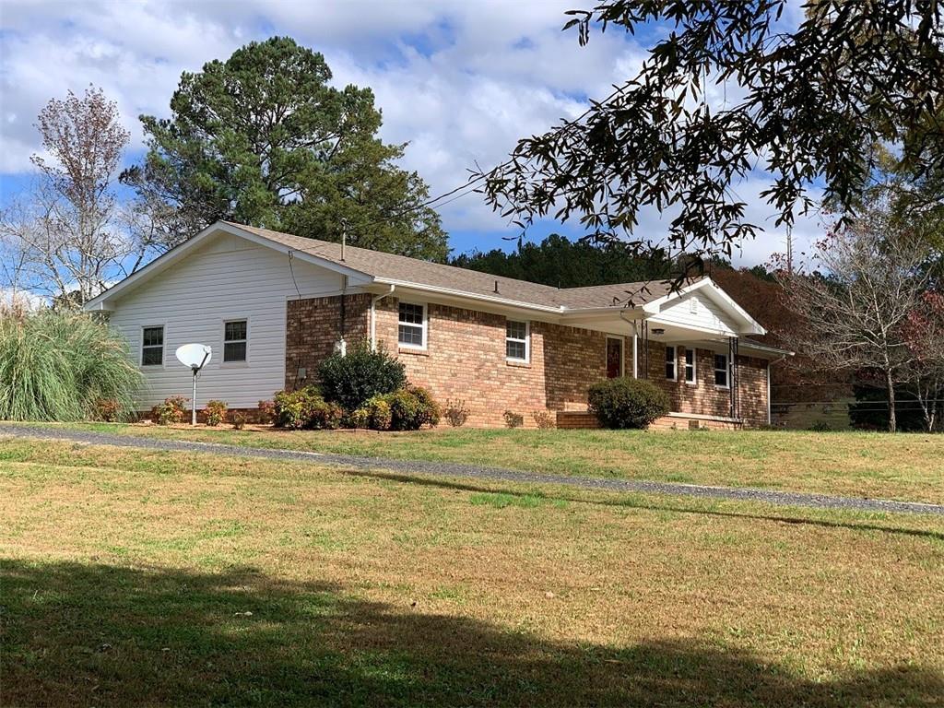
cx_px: 472
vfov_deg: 28.0
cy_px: 354
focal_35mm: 52
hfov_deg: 36.8
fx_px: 1418
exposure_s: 1/1065
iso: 16
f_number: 2.4
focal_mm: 6
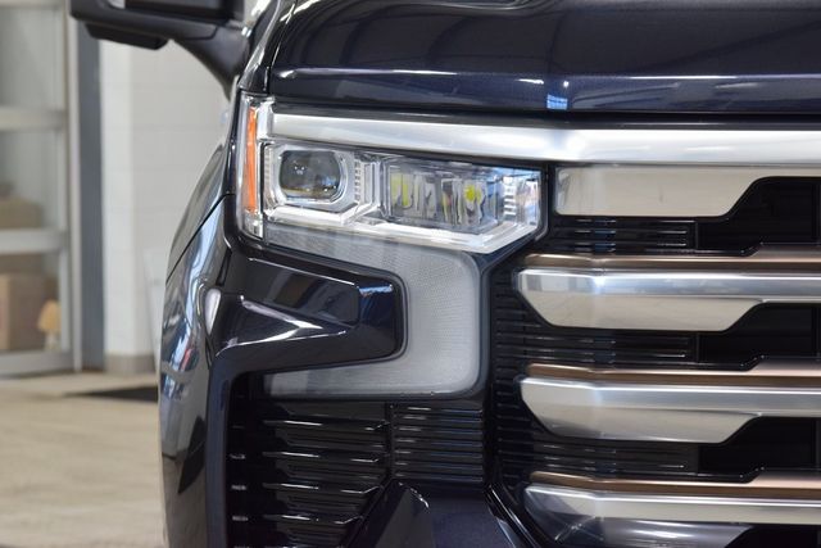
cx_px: 410
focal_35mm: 105
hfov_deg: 19.5
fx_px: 2395
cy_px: 274
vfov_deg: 13.0
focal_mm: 70
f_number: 7.1
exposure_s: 1/30
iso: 1250
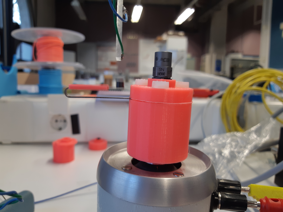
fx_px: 213
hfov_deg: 67.3
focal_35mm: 26
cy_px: 106
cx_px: 142
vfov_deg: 53.1
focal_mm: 3.93
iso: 40
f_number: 1.7
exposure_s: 1/50
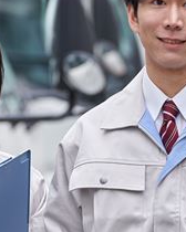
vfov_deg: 3.3
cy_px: 146
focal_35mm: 587
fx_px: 4039
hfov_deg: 2.6
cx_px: -2
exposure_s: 1/160
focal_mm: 182
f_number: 4
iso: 200
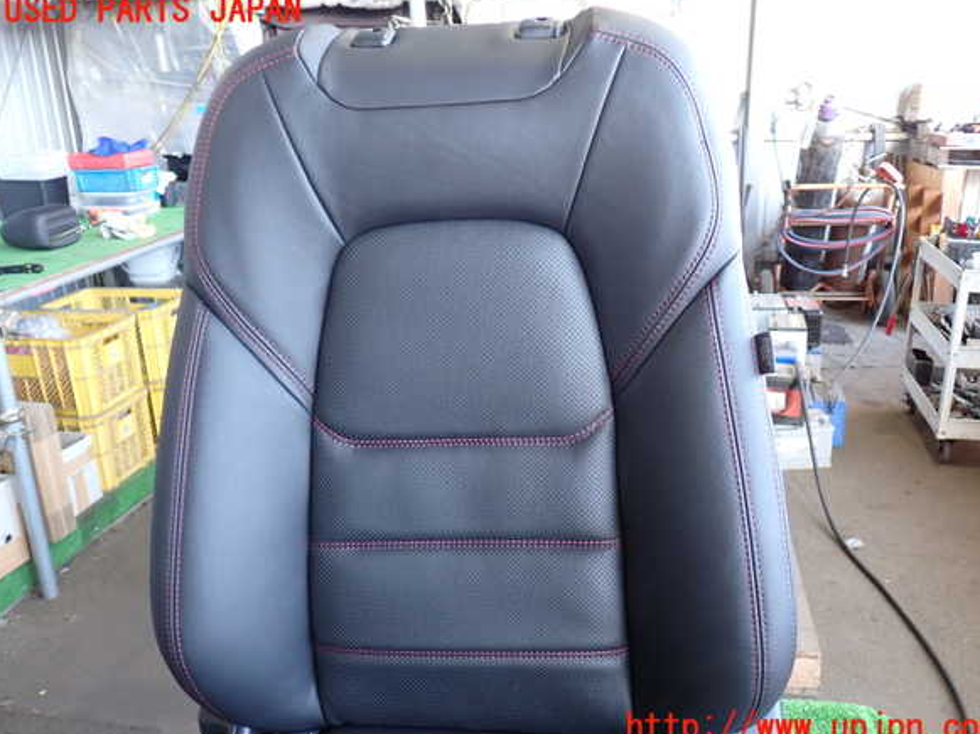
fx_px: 877
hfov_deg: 58.4
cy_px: 370
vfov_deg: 45.4
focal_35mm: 31
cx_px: 501
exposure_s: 1/40
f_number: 2.3
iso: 200
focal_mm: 5.4
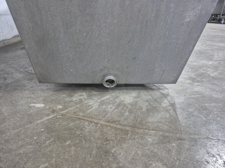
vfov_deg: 58.9
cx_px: 112
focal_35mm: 23
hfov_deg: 73.9
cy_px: 84
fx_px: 149
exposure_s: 1/60
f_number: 1.8
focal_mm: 5.4
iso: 800
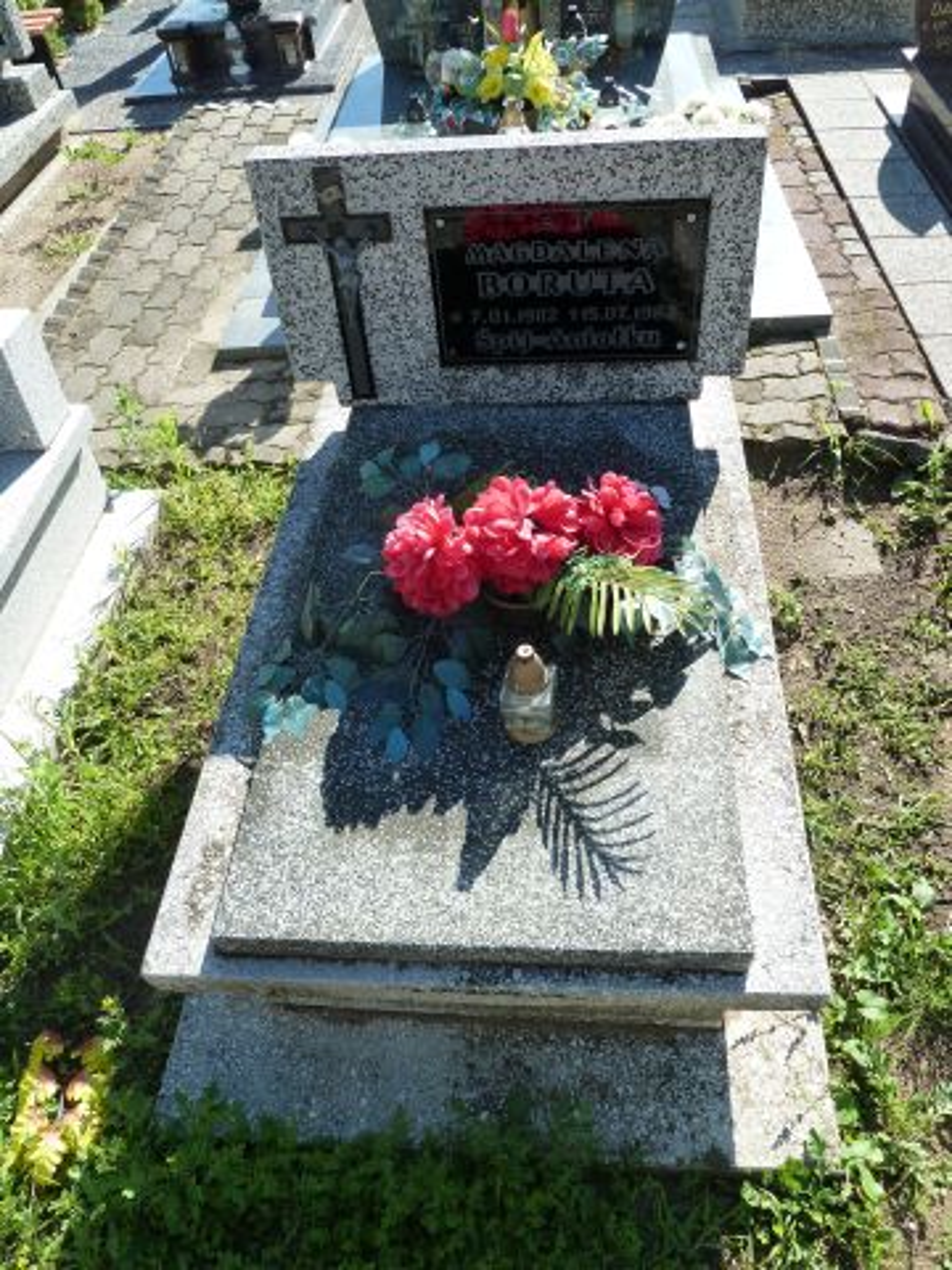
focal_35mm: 25
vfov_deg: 69.4
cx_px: 476
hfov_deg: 54.9
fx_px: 917
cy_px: 635
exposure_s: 1/200
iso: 125
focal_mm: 4.1
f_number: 4
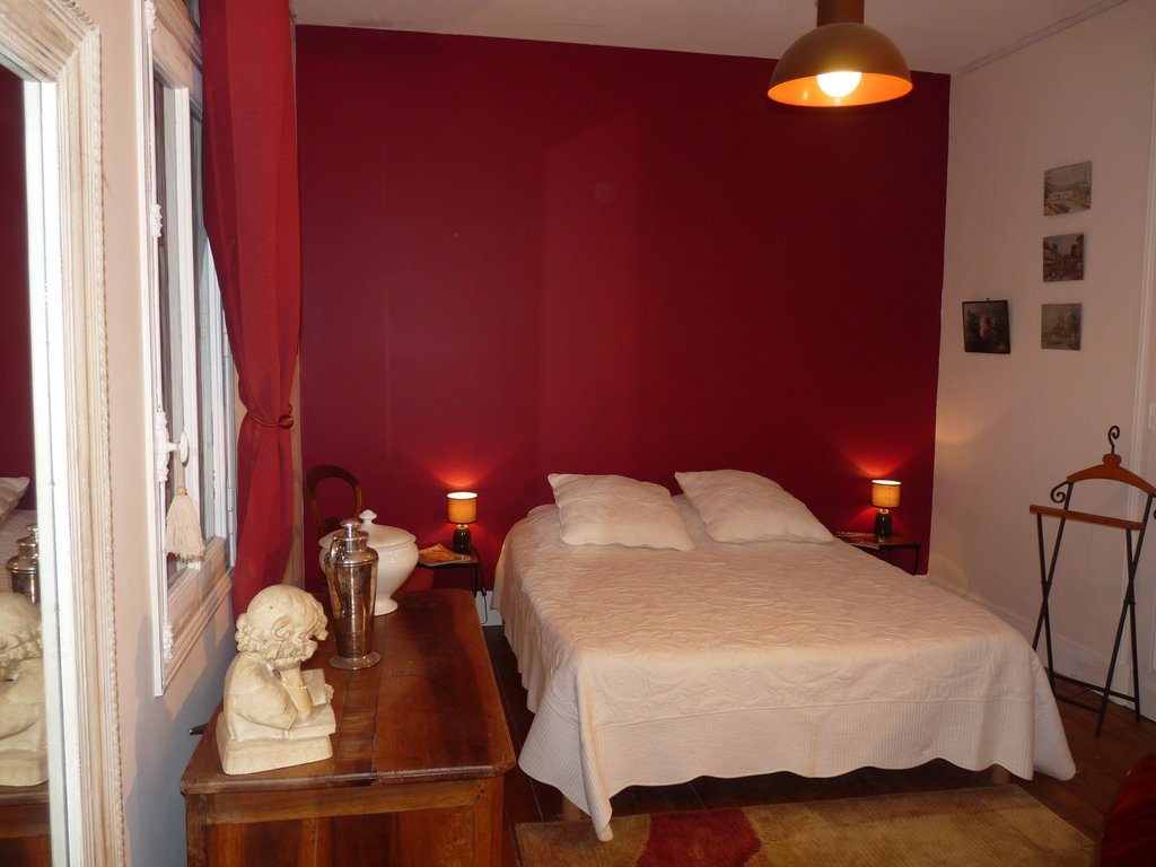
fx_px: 902
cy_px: 434
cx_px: 578
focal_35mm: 27
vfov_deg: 51.4
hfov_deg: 65.3
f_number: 2.8
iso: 100
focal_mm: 4.8
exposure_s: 1/30
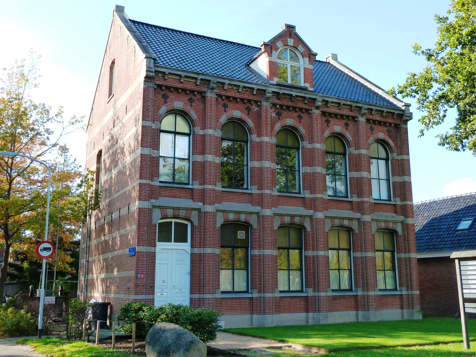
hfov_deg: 52.6
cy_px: 178
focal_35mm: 35
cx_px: 238
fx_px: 481
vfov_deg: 40.7
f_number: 4
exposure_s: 1/160
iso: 125
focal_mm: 5.7
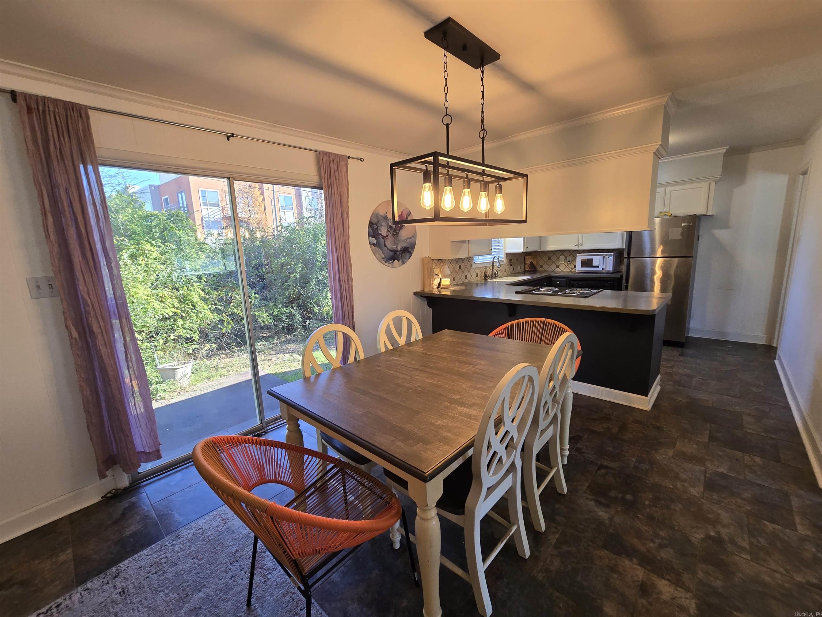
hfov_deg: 106.2
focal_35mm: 13
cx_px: 411
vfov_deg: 89.9
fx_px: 309
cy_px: 308
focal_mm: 2.2
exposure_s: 1/60
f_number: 2.2
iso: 160
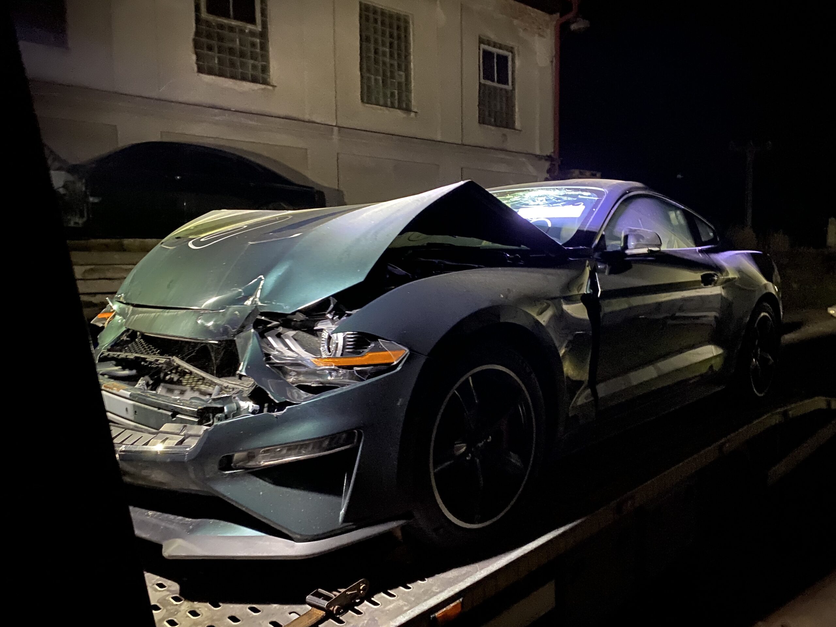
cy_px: 314
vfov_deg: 53.1
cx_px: 418
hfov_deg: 67.3
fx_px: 628
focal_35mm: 26
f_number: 1.8
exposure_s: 1/8
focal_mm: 4.25
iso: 800
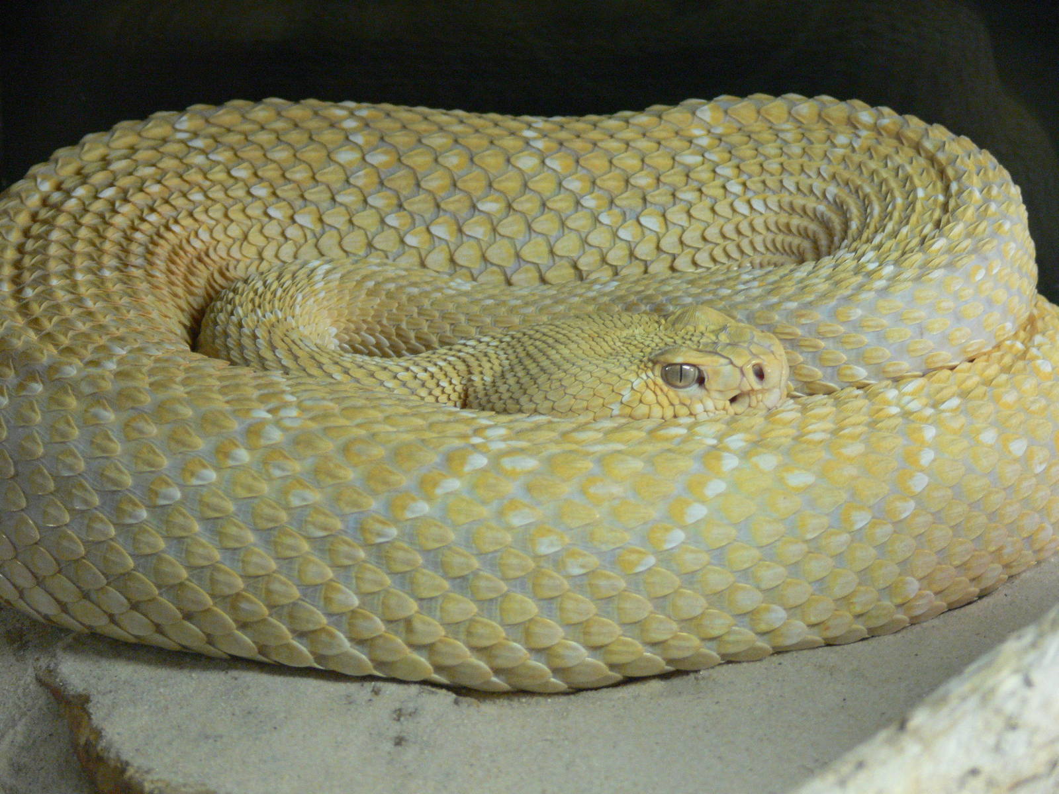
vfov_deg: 11.3
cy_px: 397
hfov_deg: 15.1
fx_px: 4008
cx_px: 530
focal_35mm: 131
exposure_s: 1/15
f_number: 3.6
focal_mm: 27.7
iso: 200
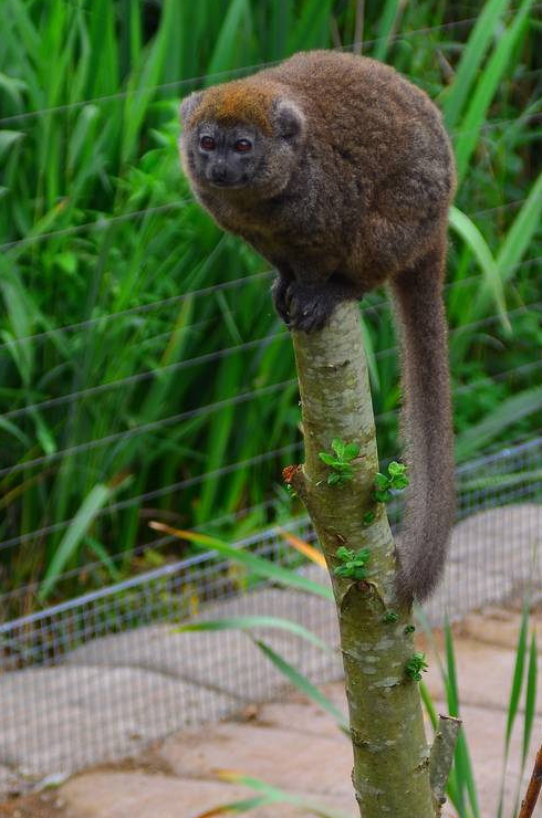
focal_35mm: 227
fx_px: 5150
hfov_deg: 6.0
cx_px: 204
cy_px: 367
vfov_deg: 9.1
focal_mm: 70
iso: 100
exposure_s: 1/160
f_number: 4.5
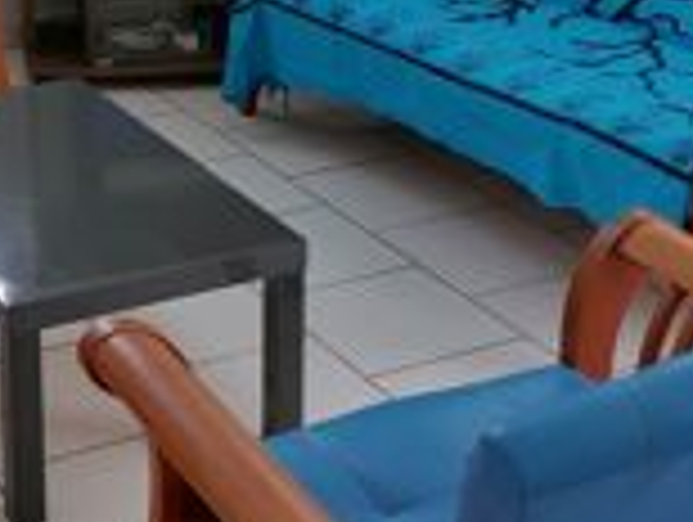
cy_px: -4
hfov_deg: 22.8
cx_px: 112
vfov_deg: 17.2
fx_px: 1684
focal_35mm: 84
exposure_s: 1/180
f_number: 1.8
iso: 80
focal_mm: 5.4
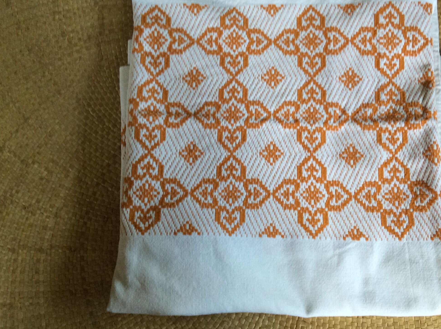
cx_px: 281
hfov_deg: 43.5
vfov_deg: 33.5
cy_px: 151
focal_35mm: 43
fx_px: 547
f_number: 2.4
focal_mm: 3.3
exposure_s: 1/25
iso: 64
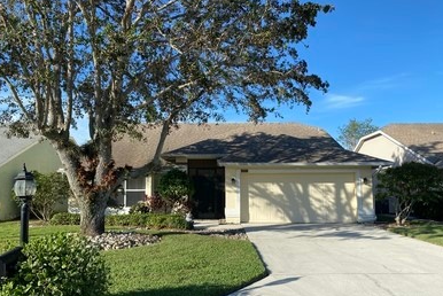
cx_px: 218
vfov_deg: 46.3
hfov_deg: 65.4
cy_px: 170
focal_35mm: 28
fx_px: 345
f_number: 1.8
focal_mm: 4.25
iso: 32
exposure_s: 1/1996
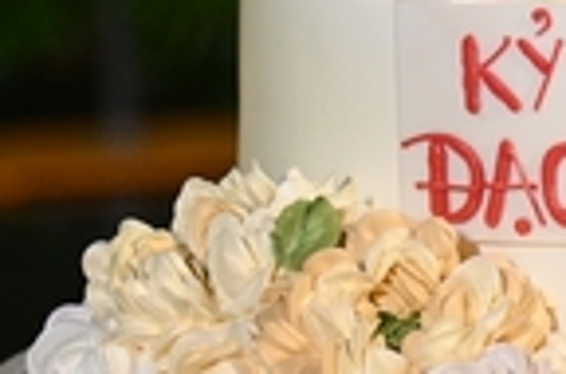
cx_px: 849
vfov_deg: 2.9
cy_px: -102
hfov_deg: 4.3
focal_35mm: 475
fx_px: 7444
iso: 2500
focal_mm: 105
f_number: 4
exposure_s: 1/320
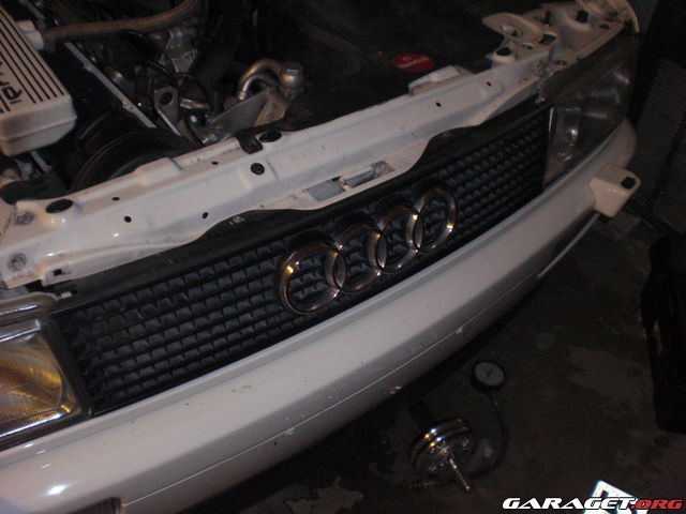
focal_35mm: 38
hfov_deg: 49.0
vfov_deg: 37.7
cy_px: 257
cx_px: 343
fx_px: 753
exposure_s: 1/30
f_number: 3.1
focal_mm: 6.3
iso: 200
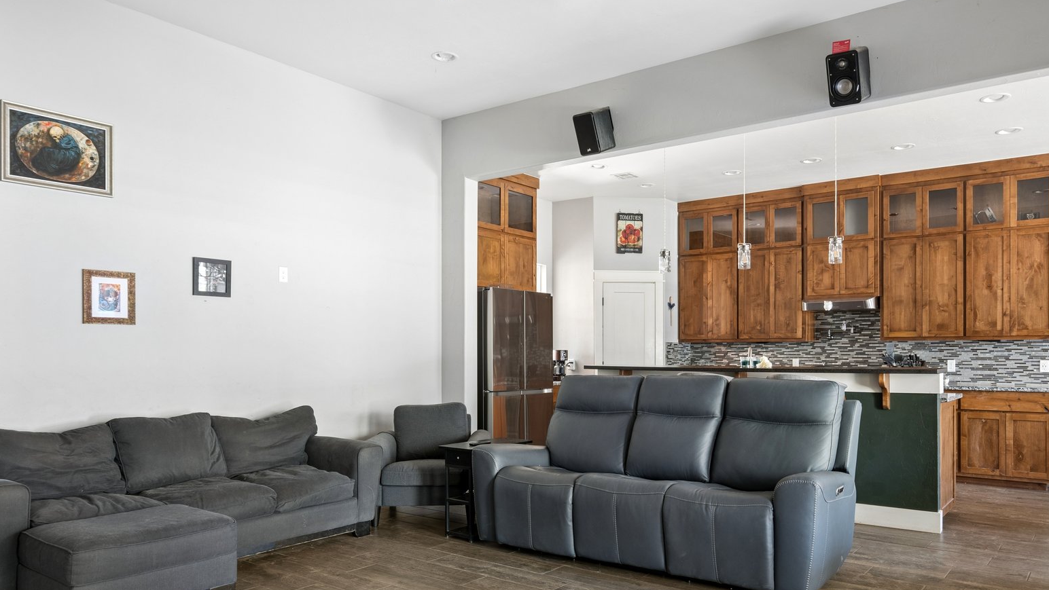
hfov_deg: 73.8
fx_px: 695
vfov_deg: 45.6
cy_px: 367
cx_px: 586
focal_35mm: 25
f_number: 8
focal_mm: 18
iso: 200
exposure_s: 1/1.25
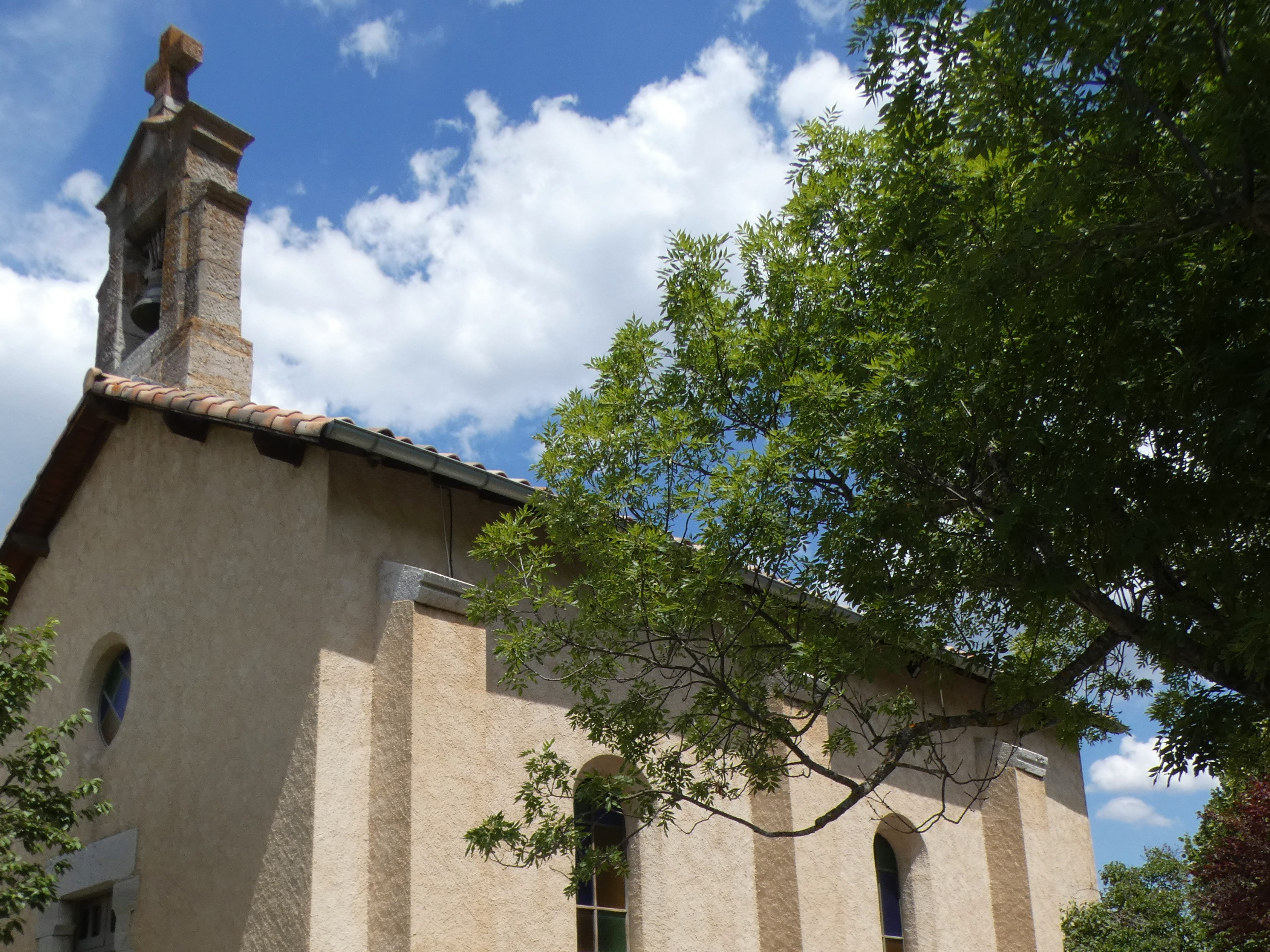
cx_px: 566
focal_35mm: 32
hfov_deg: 56.7
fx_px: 1174
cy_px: 616
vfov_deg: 43.7
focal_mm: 4.1
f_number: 5.6
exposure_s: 1/500
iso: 80
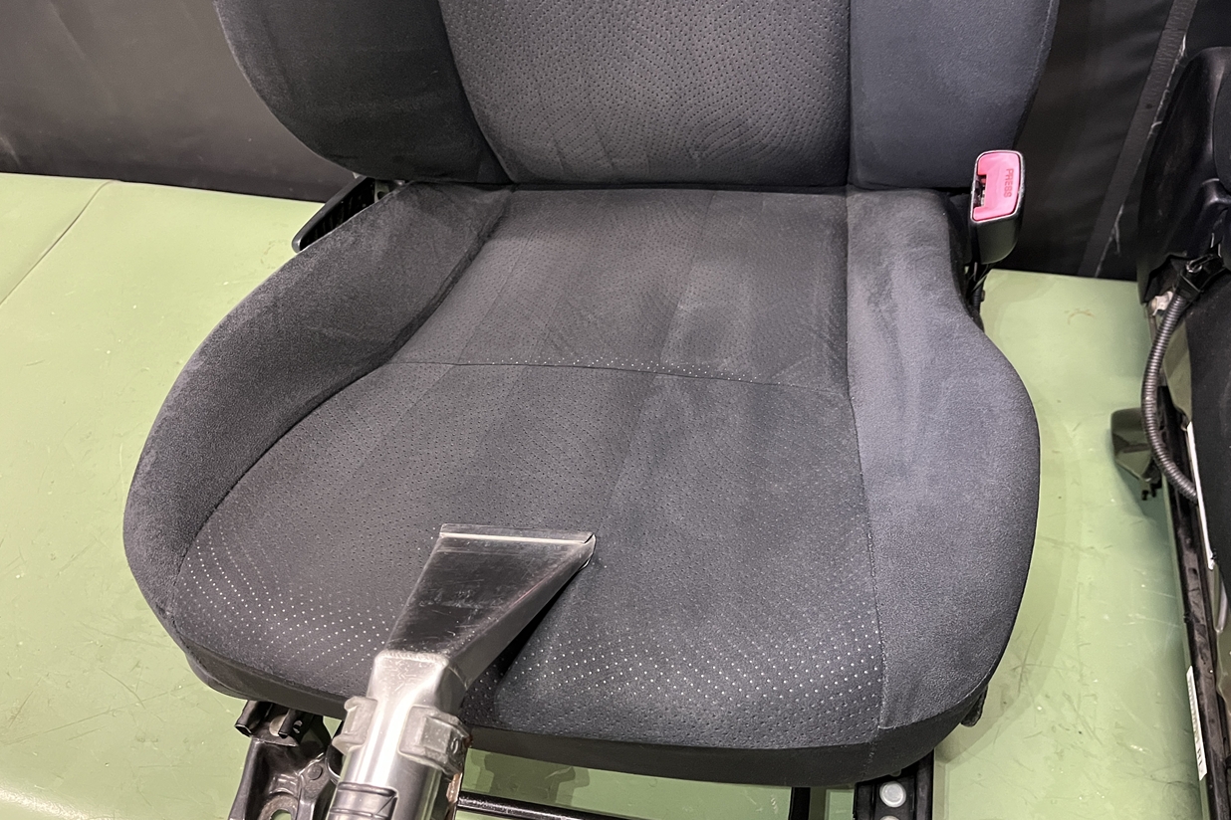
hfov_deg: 65.5
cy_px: 426
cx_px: 629
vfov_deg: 46.4
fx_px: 957
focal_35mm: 28
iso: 500
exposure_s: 1/40
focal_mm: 5.1
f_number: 1.6
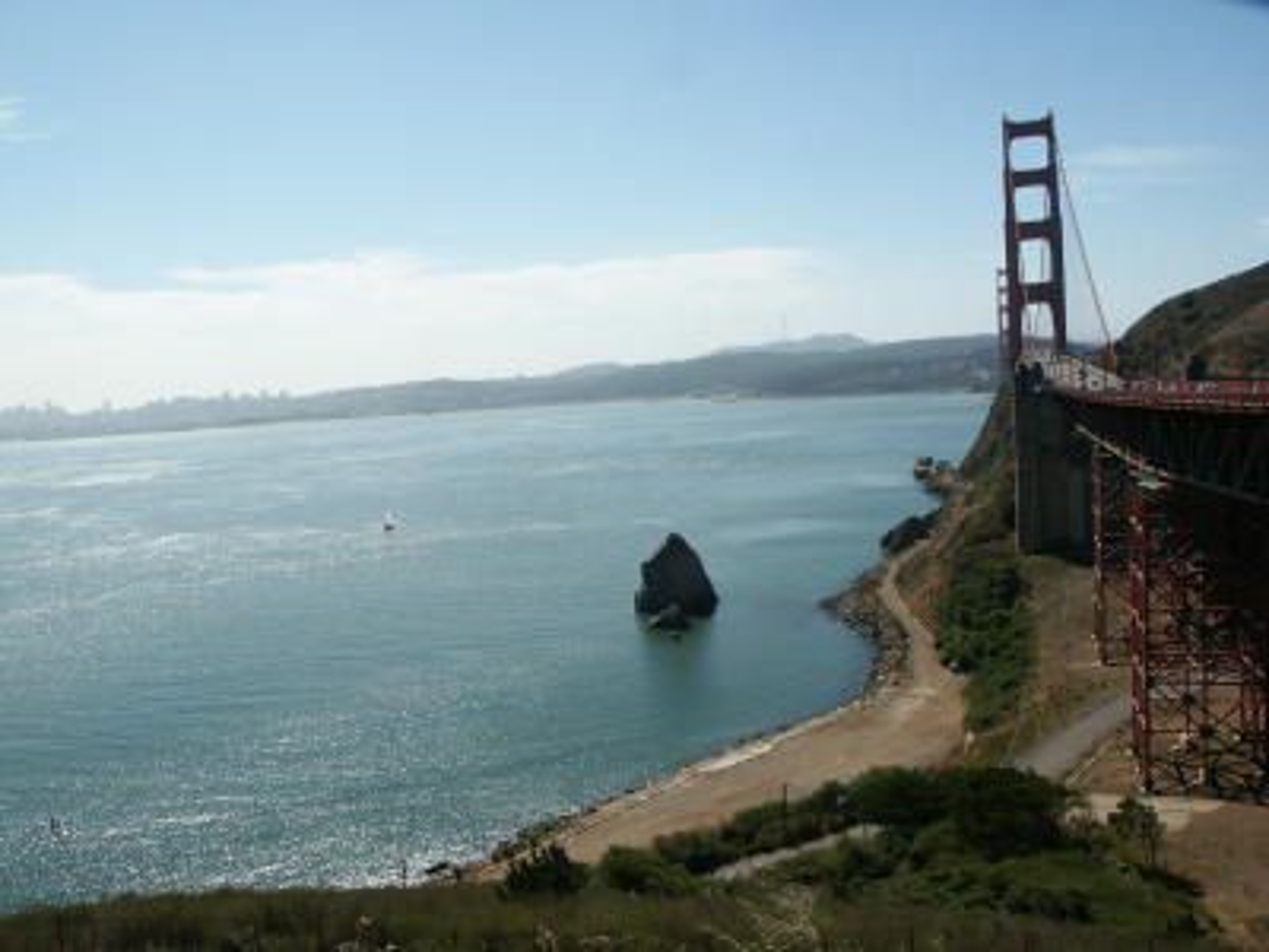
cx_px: 634
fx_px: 1100
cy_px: 476
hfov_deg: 60.0
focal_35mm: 30
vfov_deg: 46.8
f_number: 8
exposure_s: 1/500
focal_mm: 7.86
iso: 100
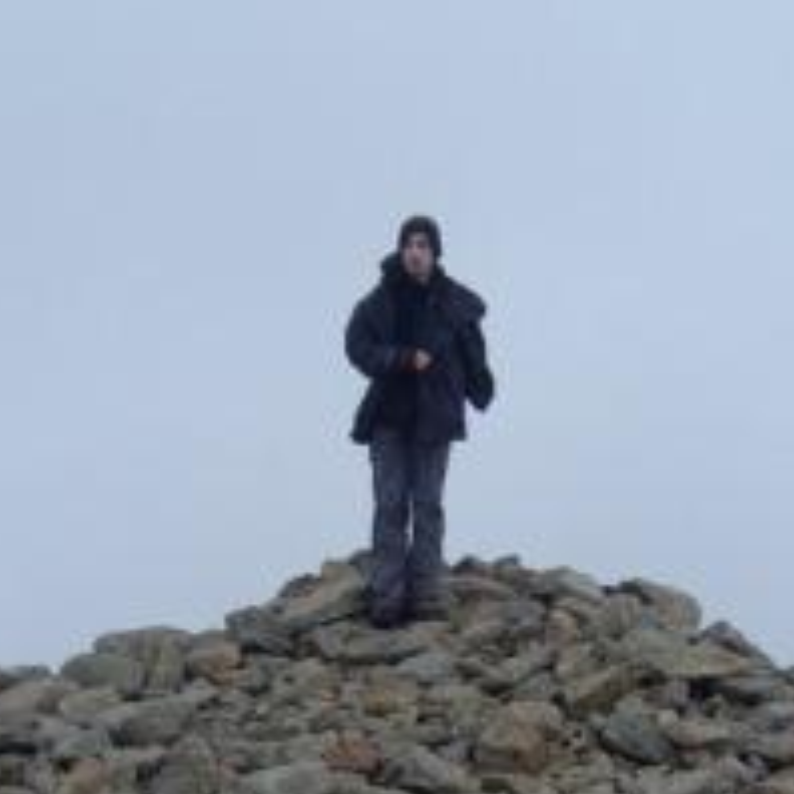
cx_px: 417
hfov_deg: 24.7
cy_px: 630
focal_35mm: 70
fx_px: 1817
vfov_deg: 24.3
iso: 80
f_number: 7.1
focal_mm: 5.8
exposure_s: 1/250
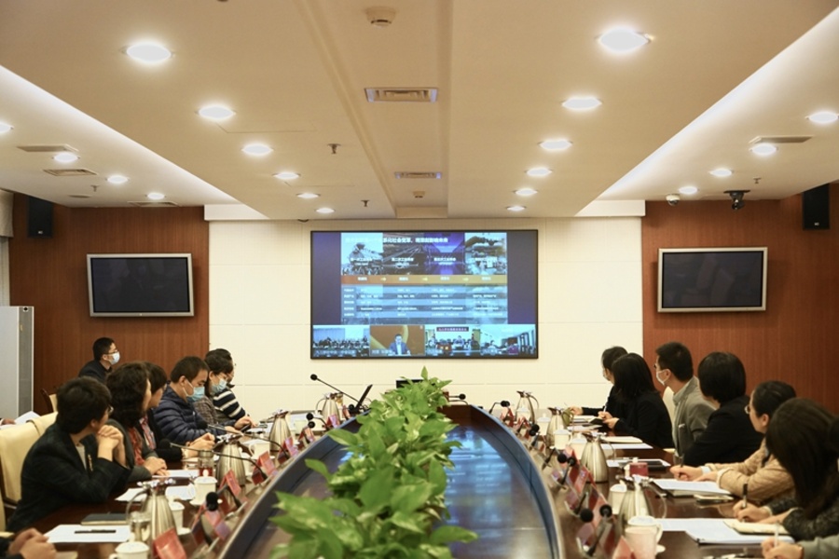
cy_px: 280
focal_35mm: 46
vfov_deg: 29.2
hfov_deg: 42.7
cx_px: 420
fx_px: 1072
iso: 2000
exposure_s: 1/160
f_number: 4
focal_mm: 46
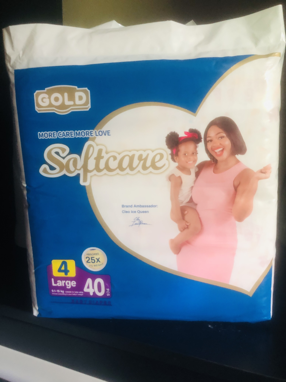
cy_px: 191
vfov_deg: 63.4
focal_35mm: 28
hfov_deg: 49.7
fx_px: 308
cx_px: 143
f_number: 1.8
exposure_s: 1/8
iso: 80
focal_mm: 4
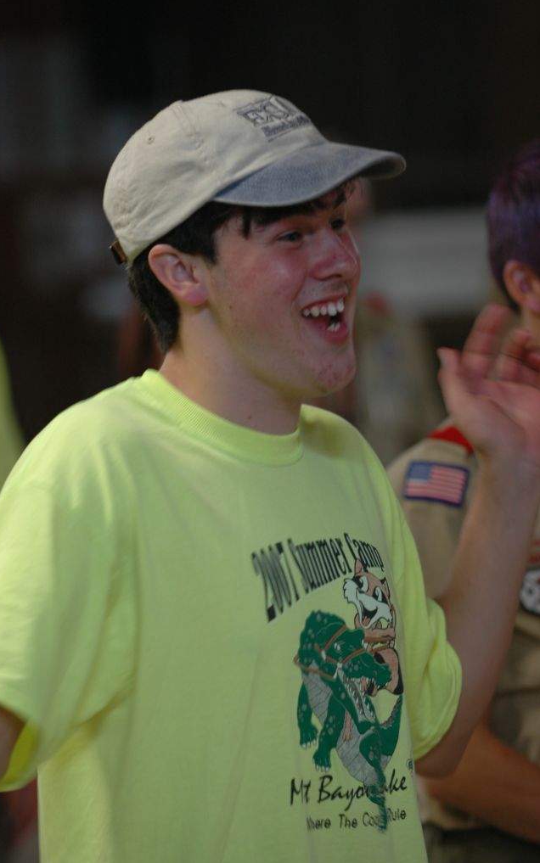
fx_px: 4884
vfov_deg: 10.1
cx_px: 254
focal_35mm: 208
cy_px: 432
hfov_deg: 6.3
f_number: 2.8
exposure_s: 1/30
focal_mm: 135
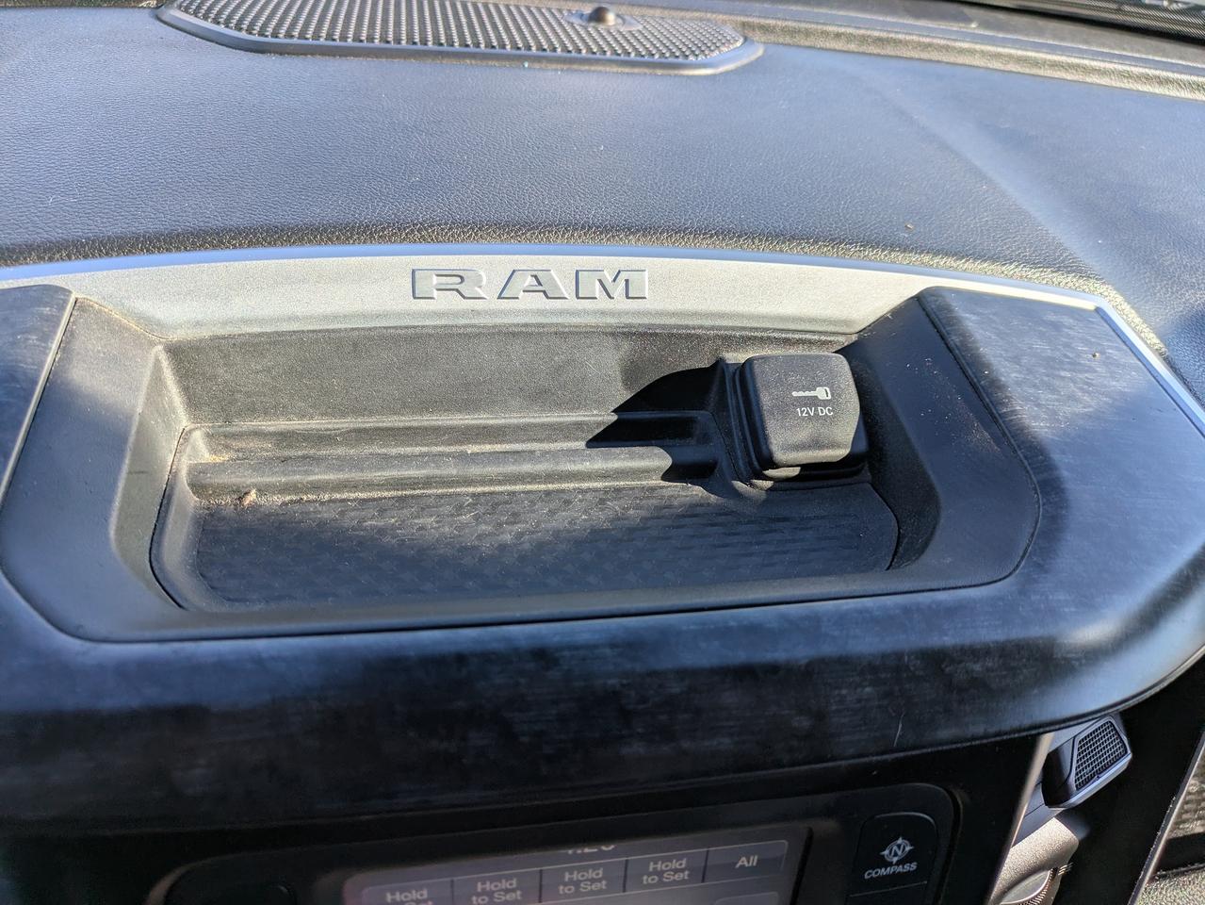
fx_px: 871
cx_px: 602
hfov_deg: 69.4
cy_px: 452
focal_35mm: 25
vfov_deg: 54.9
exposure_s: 1/1030
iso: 38
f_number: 1.89
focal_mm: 5.43
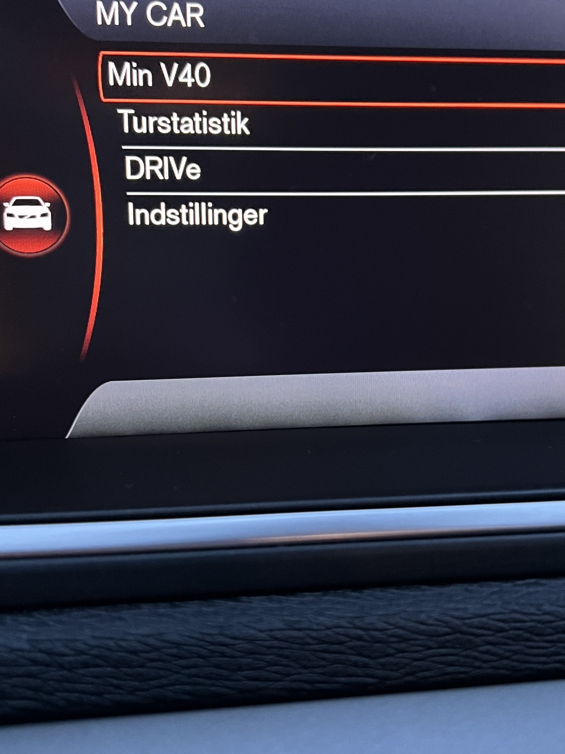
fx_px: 914
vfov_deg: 44.6
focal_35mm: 42
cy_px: 314
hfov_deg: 34.2
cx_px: 348
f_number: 1.5
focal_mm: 5.7
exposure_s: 1/25
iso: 500
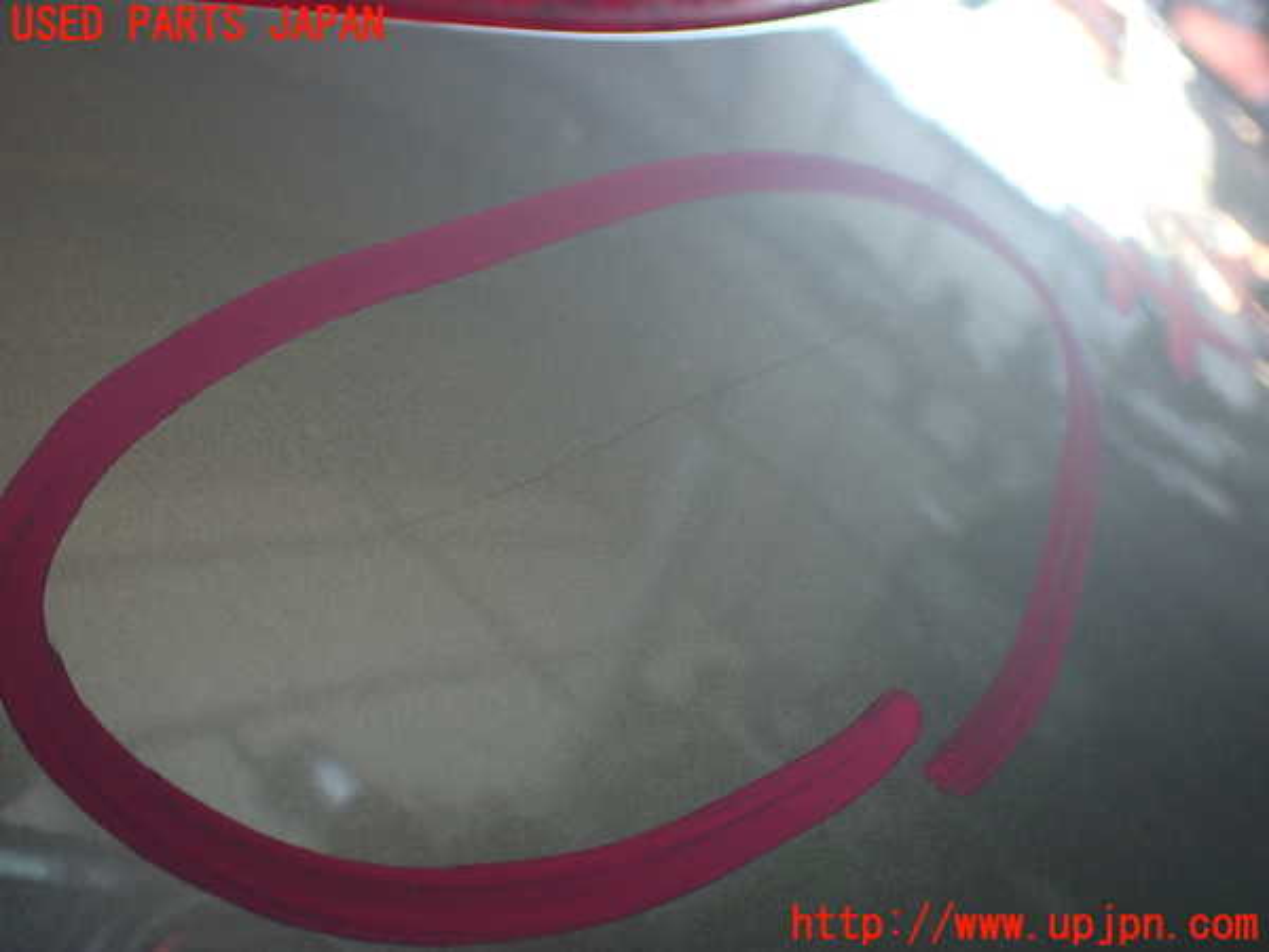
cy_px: 476
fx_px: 1320
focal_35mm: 36
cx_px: 634
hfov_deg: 51.4
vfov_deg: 39.7
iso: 160
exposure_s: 1/80
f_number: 2.5
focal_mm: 6.37
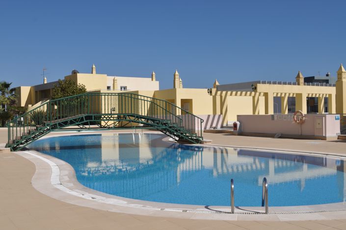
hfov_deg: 46.5
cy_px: 115
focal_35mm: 42
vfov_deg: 31.8
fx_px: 403
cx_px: 173
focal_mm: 28
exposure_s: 1/500
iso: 200
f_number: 11
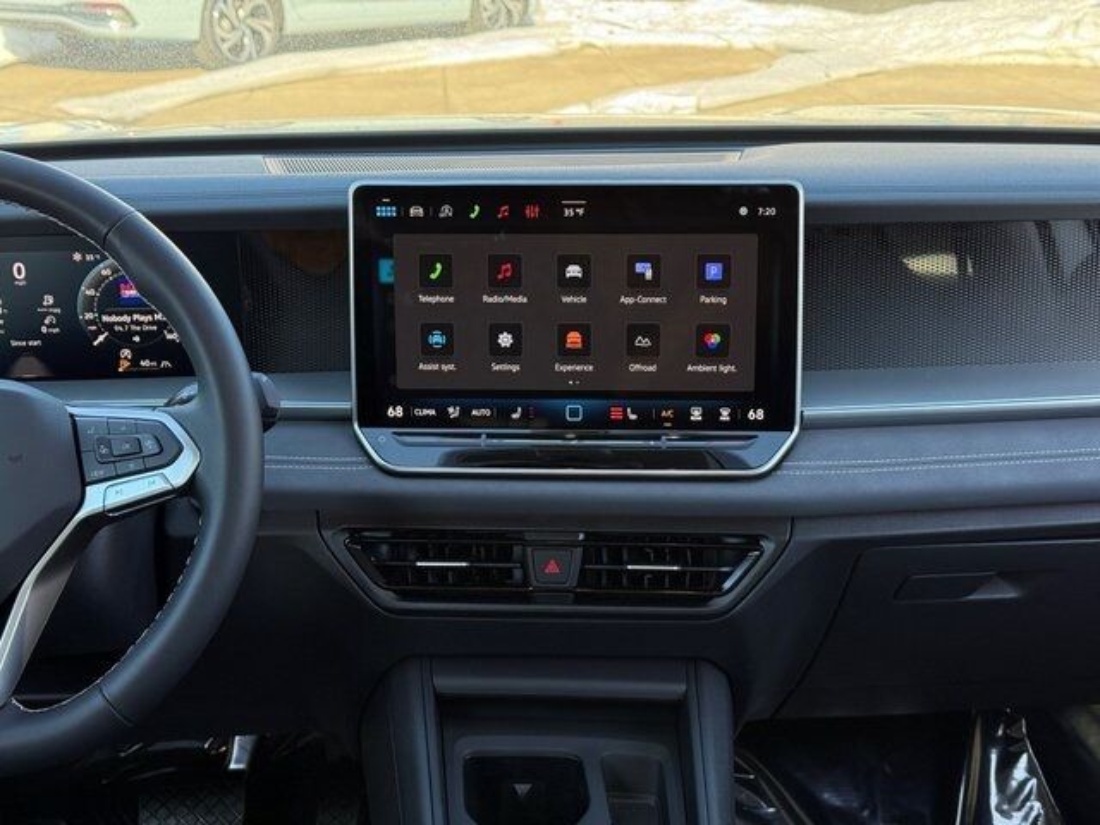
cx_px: 550
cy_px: 412
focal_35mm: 48
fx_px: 1525
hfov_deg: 39.7
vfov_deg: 30.3
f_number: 1.78
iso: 80
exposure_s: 1/262
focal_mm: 6.76
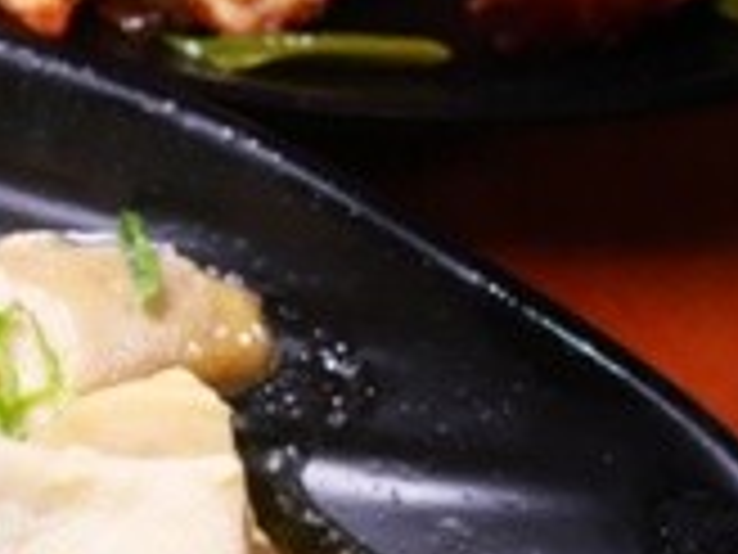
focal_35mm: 122
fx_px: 2601
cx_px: -182
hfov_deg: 15.5
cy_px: 387
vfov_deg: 12.1
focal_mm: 15
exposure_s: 1/60
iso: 1600
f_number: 4.2
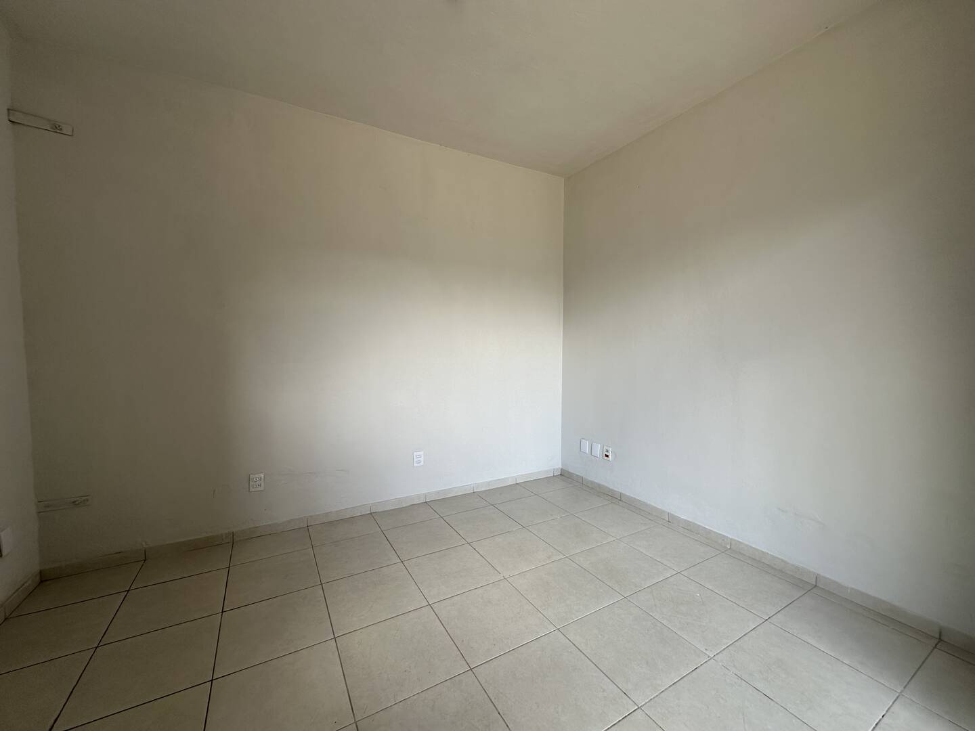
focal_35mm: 14
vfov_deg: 85.7
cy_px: 366
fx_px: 394
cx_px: 488
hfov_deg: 102.1
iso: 40
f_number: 2.2
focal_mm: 2.22
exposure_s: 1/153
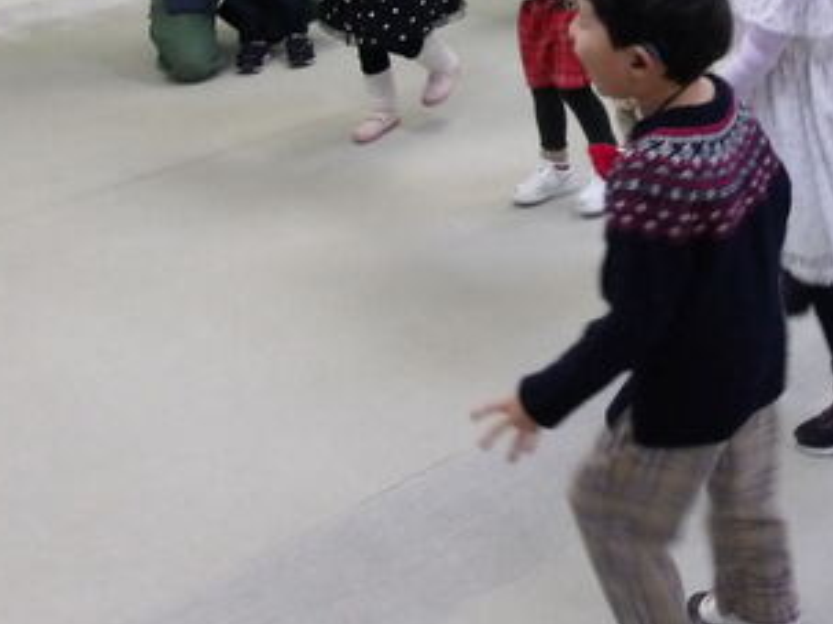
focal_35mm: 57
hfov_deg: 32.1
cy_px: 52
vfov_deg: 24.8
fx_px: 1371
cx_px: 756
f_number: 3
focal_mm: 4.9
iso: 800
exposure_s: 1/60
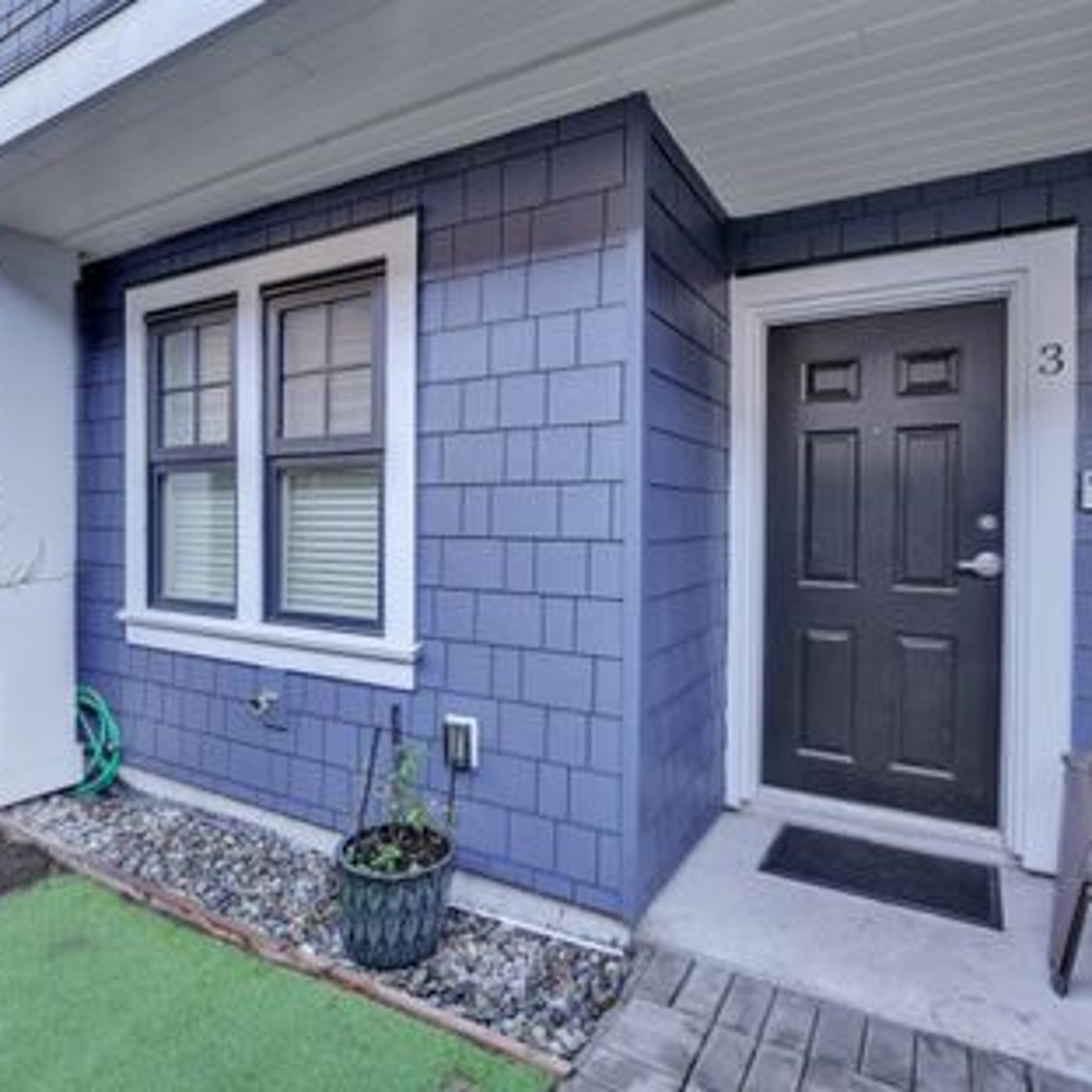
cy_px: 523
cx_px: 546
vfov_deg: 74.6
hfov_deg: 74.6
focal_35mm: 20
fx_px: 717
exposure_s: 1/25
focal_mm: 14.8
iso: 400
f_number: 8
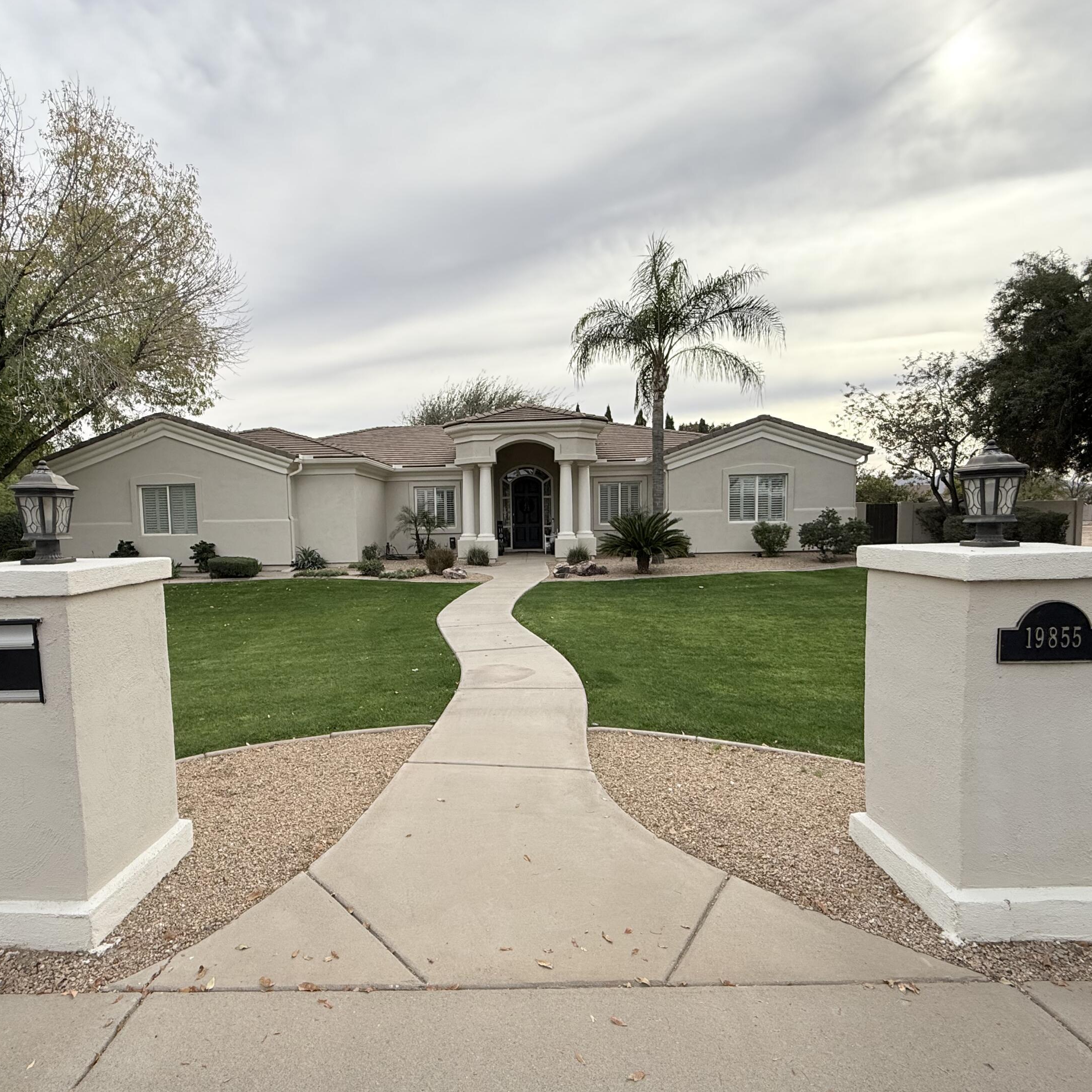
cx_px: 496
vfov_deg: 84.0
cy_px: 560
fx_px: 607
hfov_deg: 83.8
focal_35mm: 17
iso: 64
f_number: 2.2
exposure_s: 1/2092
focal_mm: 2.22
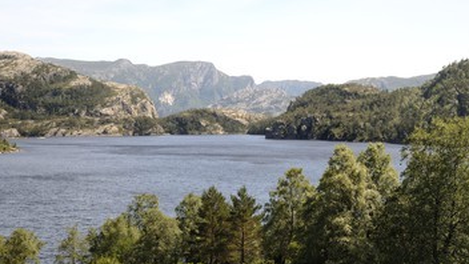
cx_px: 204
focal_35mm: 70
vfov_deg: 17.2
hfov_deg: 30.1
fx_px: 871
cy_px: 177
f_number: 9
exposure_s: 1/200
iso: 200
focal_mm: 56
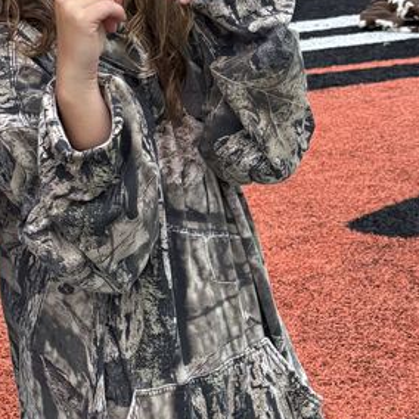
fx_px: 1137
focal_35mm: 83
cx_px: -6
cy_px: 198
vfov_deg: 20.9
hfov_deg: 20.2
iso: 400
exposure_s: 1/60
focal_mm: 5.96
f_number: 1.6
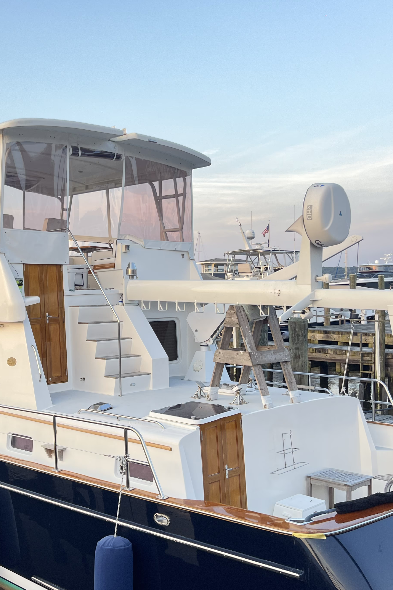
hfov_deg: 32.9
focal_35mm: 40
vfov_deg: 48.5
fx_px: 655
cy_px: 293
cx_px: 111
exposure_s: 1/121
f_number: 1.5
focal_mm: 5.7
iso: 40
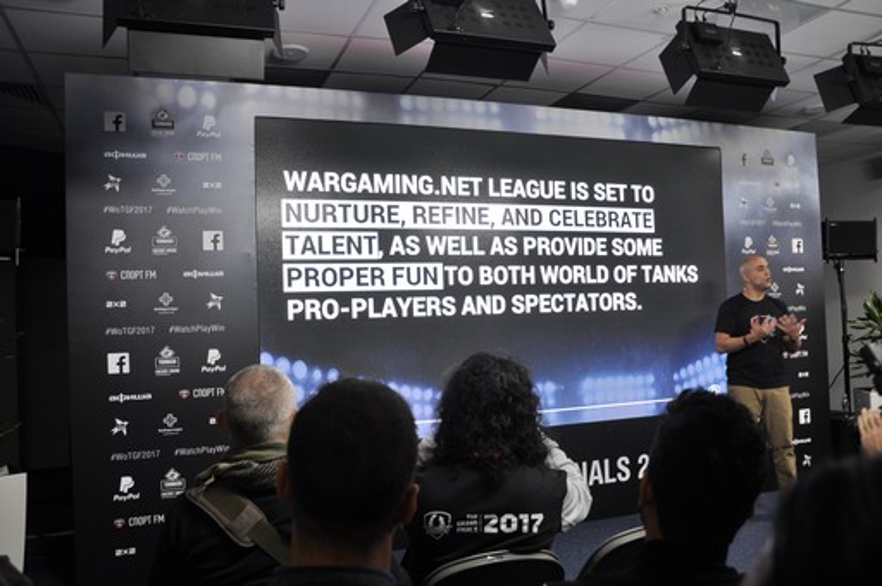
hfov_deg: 59.6
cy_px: 293
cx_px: 441
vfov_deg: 41.6
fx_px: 771
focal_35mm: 32
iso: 280
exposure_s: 1/30
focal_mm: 21
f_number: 5.6
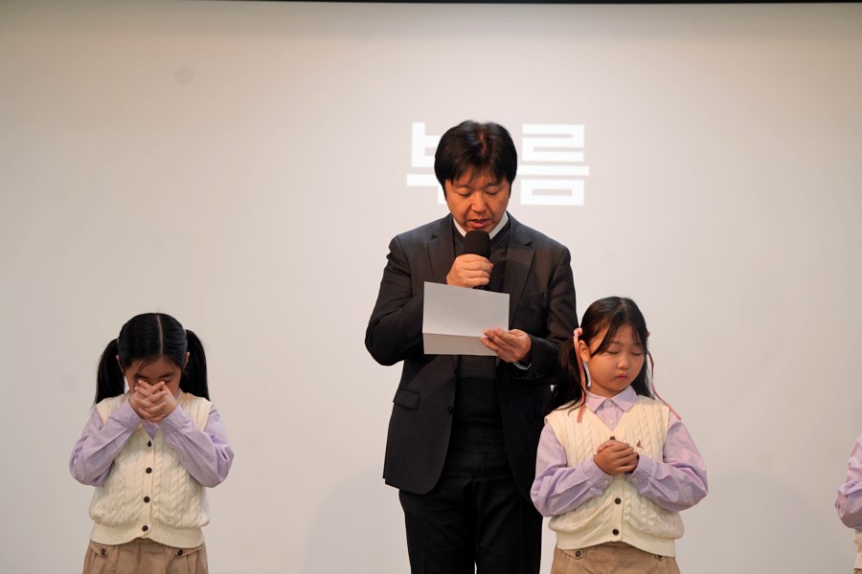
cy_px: 287
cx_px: 431
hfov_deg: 18.9
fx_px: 2586
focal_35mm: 108
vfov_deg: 12.7
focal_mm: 108
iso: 500
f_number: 4
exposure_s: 1/160
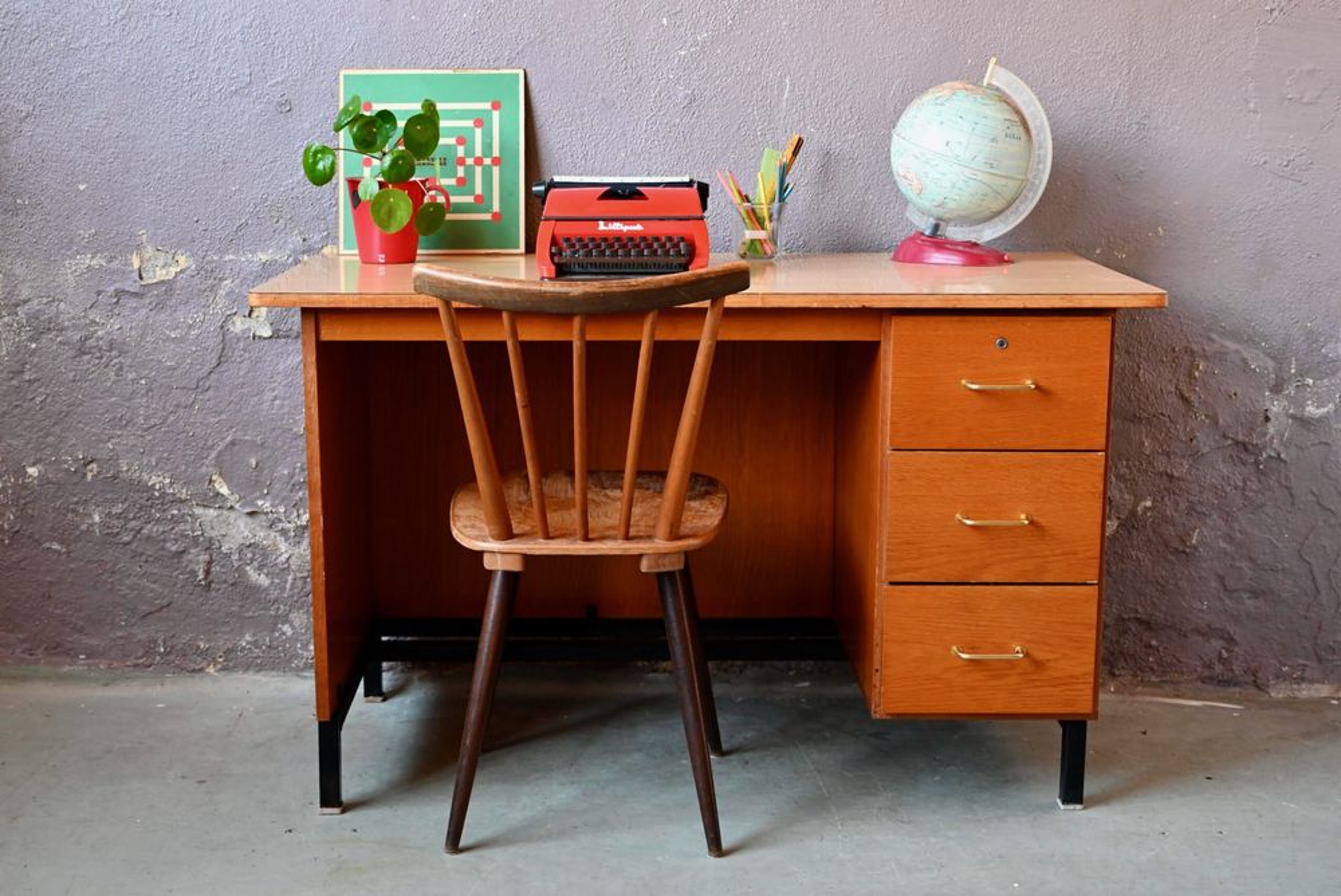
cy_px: 448
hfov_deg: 44.5
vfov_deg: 30.6
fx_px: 1640
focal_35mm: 44
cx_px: 670
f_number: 4
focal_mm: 44
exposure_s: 1/50
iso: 1100
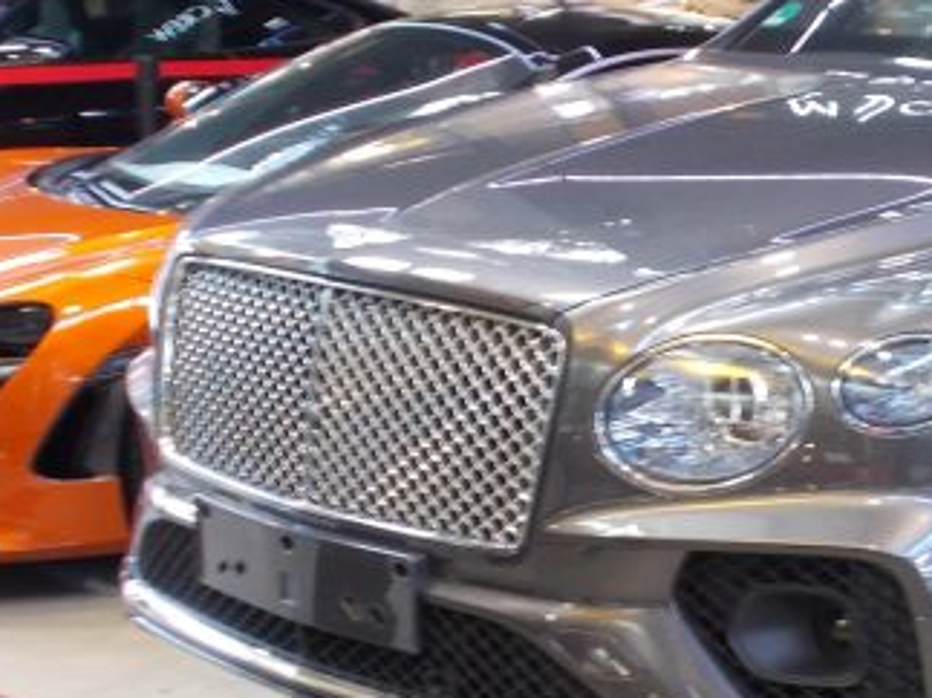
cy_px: 430
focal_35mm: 98
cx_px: 892
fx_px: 2638
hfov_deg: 19.6
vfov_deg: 15.1
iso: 200
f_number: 4.2
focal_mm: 7.9
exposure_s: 1/5
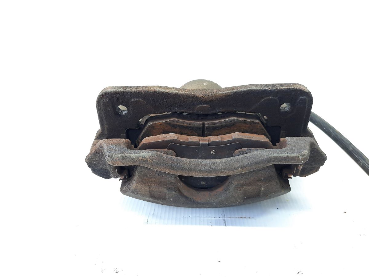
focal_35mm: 25
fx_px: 266
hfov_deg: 69.4
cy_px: 138
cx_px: 184
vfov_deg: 54.9
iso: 200
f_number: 2
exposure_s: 1/50
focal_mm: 4.6
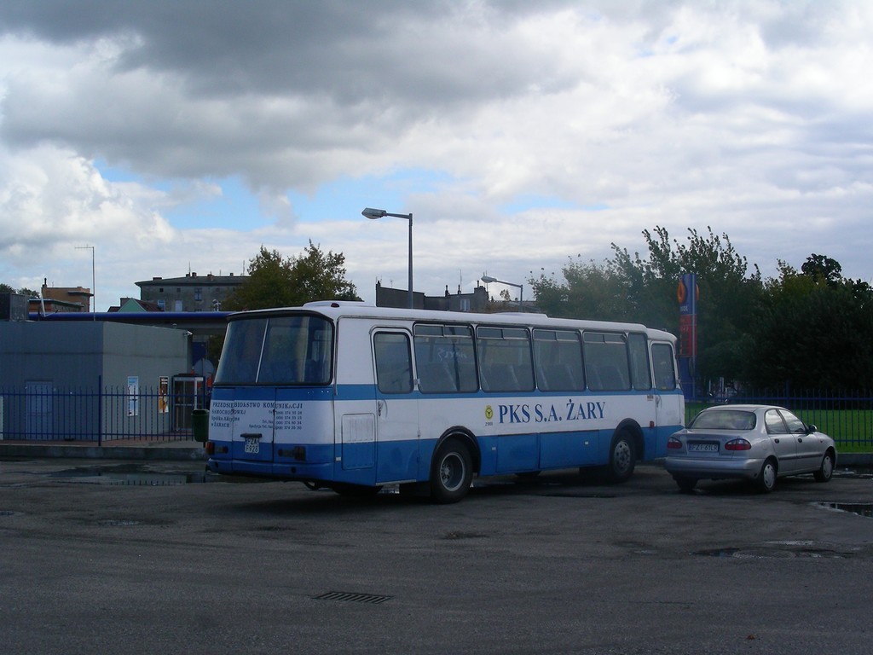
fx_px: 1211
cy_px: 328
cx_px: 436
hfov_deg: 39.7
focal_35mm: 48
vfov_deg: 30.3
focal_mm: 8
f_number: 5.6
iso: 50
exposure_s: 1/379
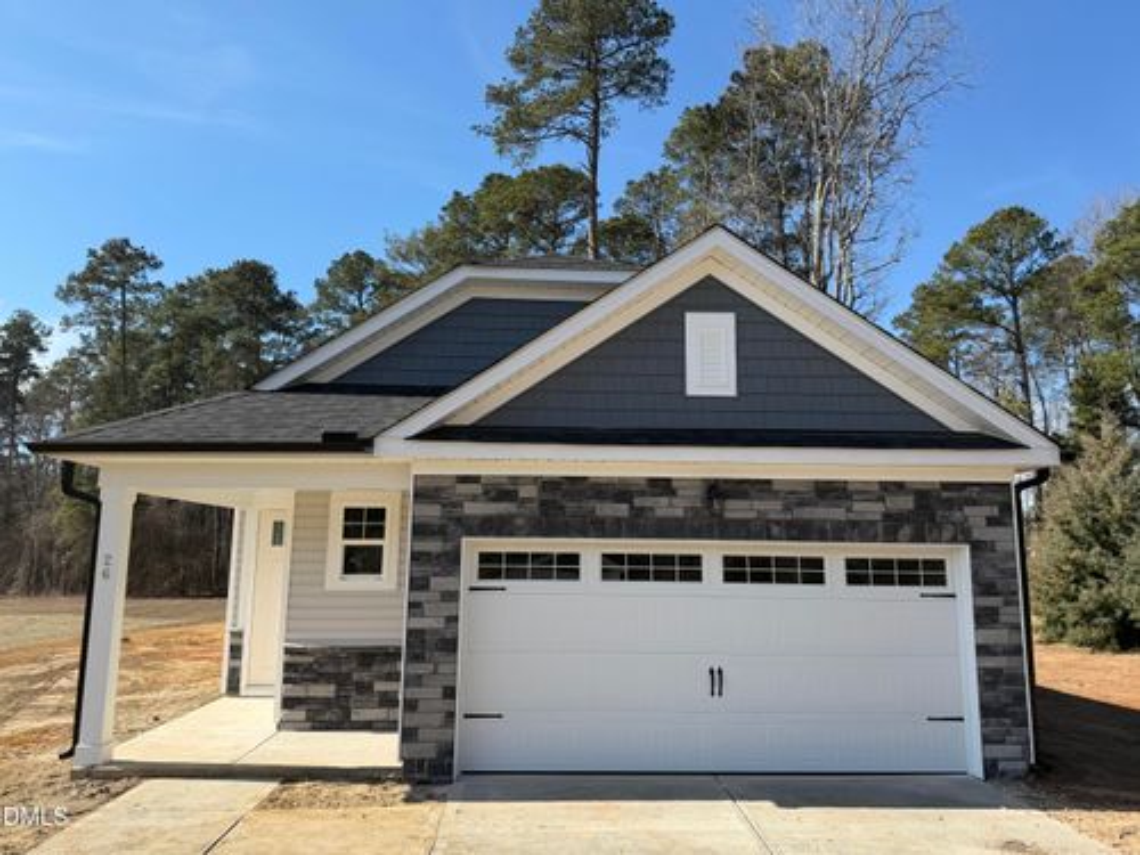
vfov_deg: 56.8
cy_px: 428
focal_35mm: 24
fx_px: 790
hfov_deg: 71.6
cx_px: 570
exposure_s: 1/3759
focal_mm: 6.76
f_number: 1.78
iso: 80
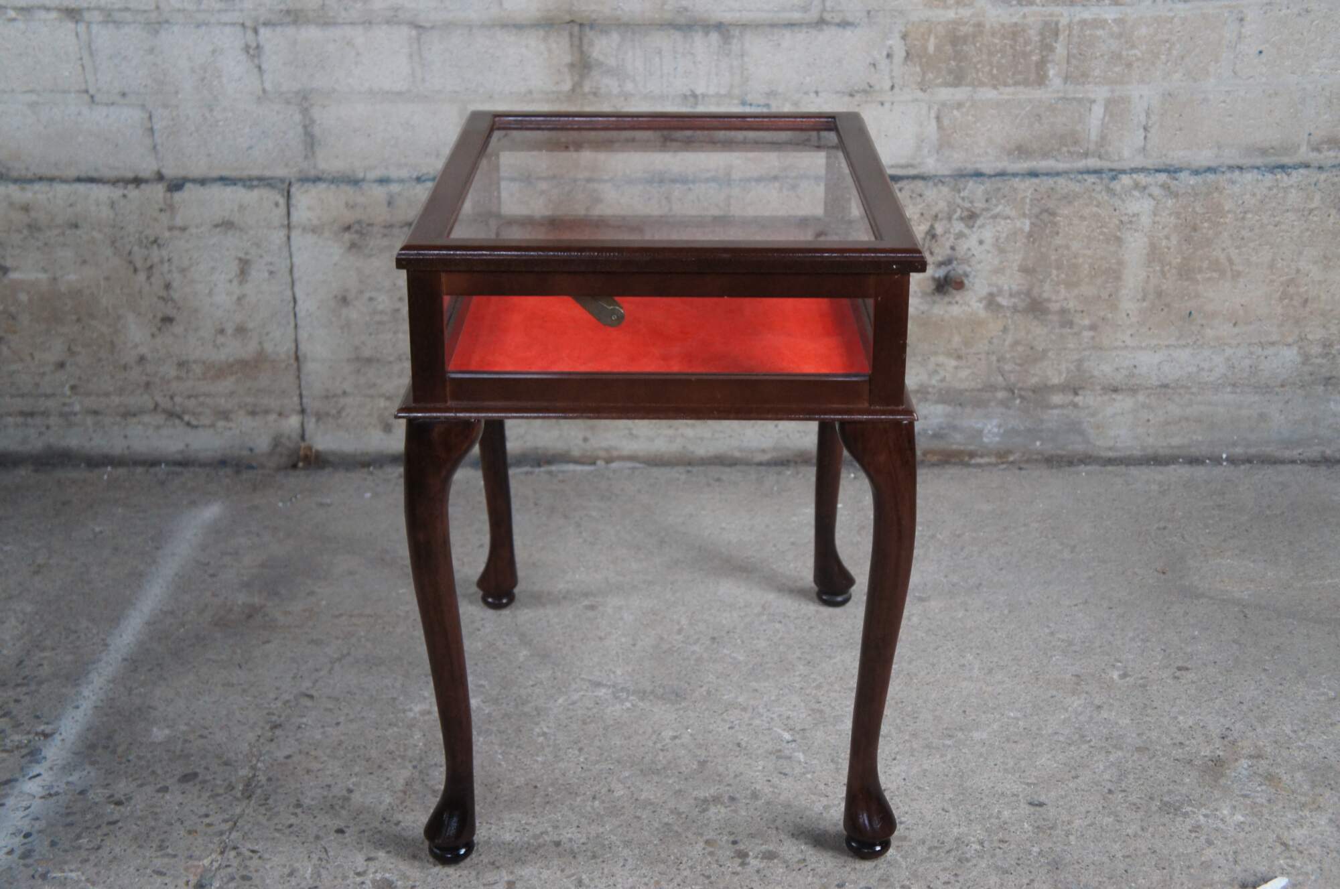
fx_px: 1784
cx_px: 670
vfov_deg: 28.0
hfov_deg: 41.2
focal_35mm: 48
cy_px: 444
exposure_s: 1/100
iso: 1600
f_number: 4.5
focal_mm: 32
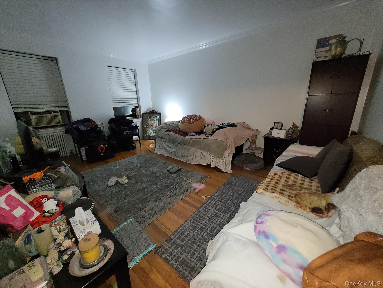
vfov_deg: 89.9
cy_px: 144
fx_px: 144
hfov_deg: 106.2
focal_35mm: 13
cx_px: 192
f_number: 2.2
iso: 320
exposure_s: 1/30
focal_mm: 1.74
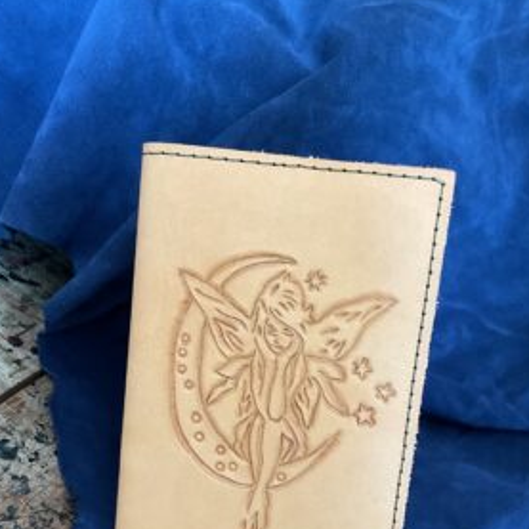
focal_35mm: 43
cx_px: 244
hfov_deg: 39.1
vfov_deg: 38.3
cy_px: 388
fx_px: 743
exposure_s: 1/50
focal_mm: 3
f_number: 1.8
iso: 125
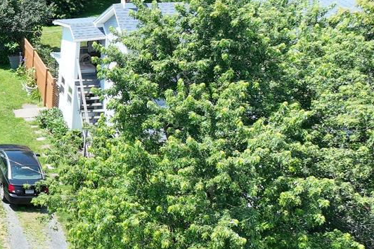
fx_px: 998
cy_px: 83
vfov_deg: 14.2
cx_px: -255
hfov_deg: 17.9
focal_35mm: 96
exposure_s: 1/1250
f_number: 2.8
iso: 280
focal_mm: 12.29
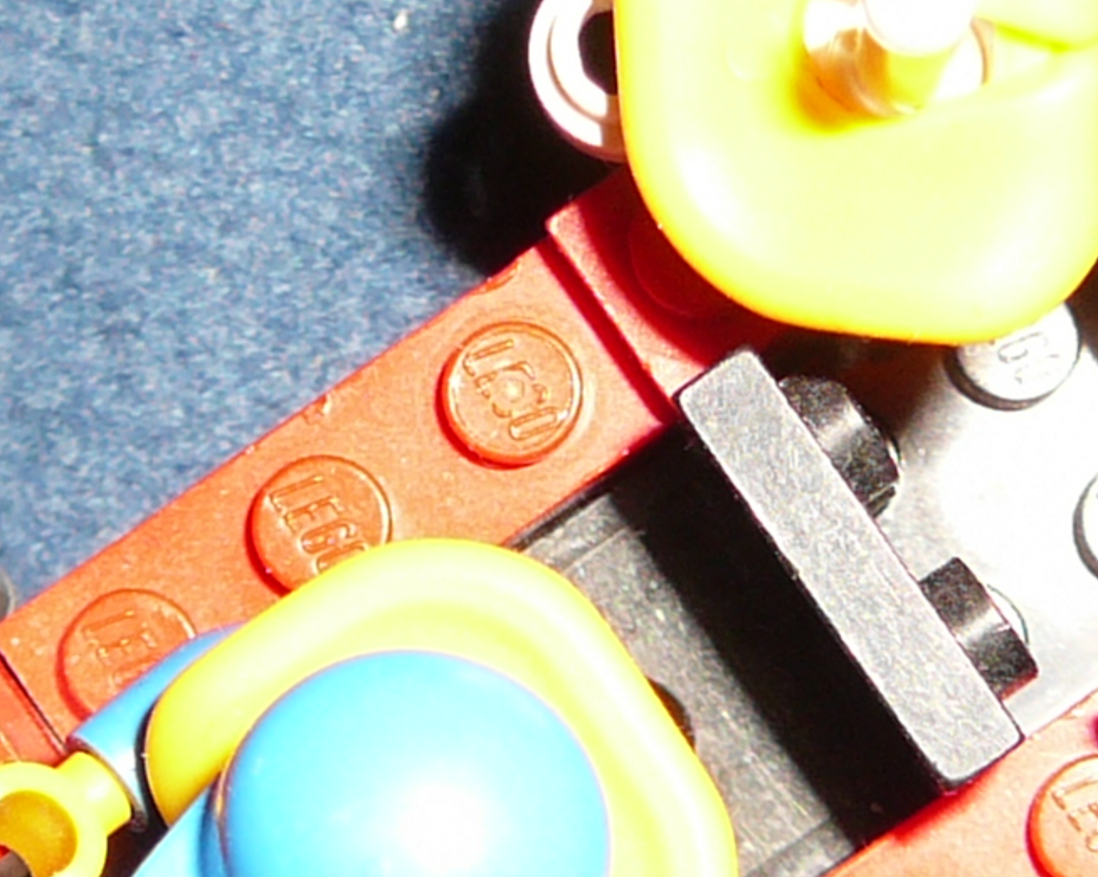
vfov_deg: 11.5
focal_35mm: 134
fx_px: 4353
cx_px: 472
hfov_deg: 14.4
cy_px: 691
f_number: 2.8
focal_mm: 5.2
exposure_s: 1/30
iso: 80
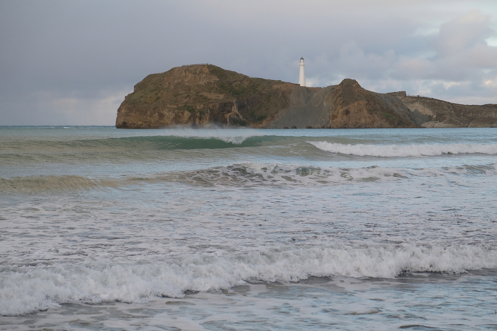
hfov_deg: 22.6
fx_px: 1242
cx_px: 236
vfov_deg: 15.2
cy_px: 175
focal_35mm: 90
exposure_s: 1/500
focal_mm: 55
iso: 640
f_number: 4
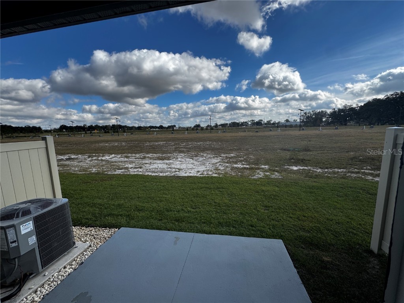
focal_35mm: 14
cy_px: 152
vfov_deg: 85.7
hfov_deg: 102.1
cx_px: 202
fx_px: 163
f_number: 2.2
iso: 50
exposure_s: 1/1748
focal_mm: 2.22
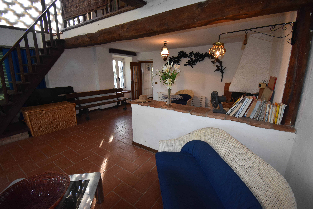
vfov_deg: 77.3
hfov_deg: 100.4
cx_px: 156
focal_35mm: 15
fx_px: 130
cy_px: 104
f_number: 5
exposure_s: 1/100
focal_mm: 10
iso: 800
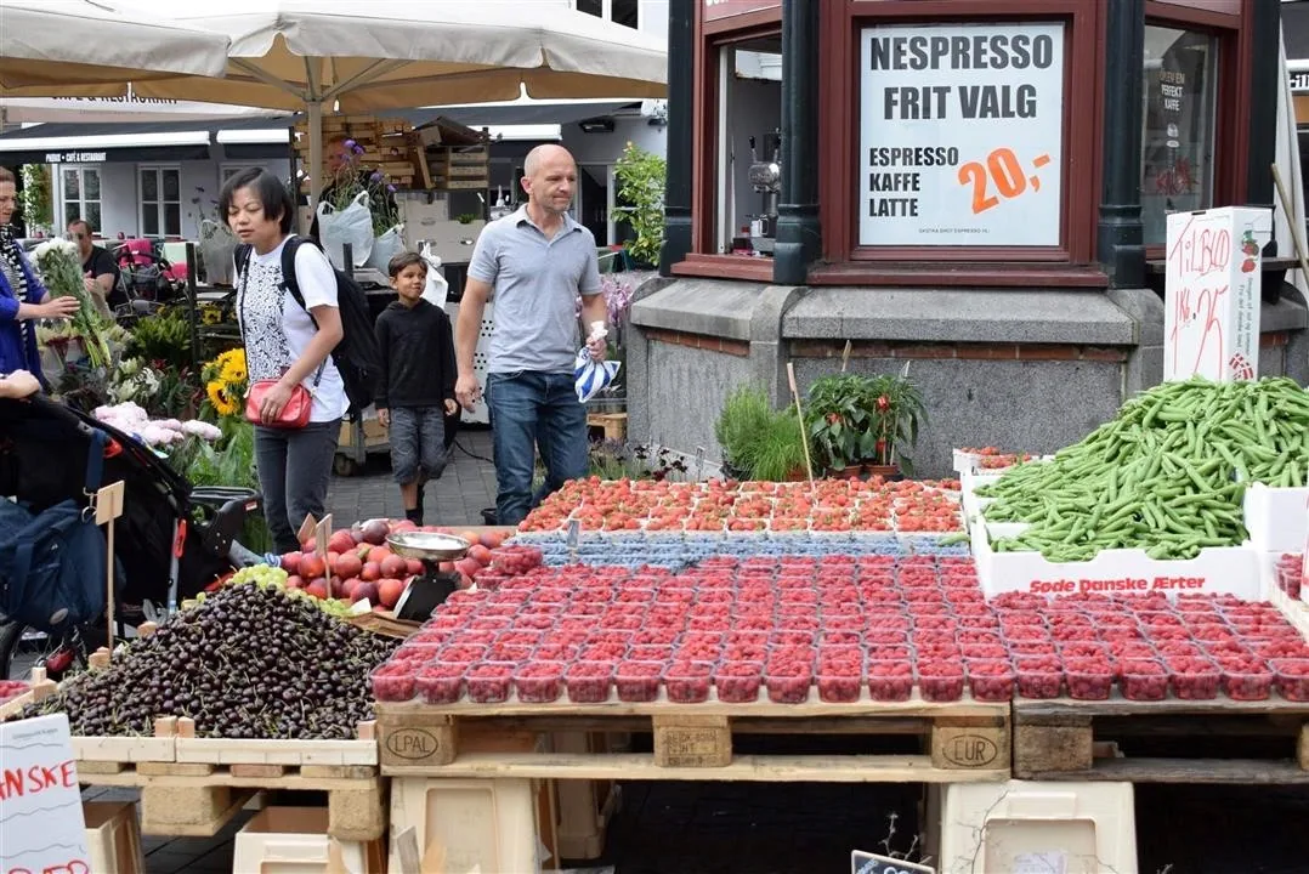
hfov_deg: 37.8
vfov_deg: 25.8
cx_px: 654
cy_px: 437
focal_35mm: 52
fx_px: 1910
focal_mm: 35
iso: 320
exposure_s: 1/250
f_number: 8
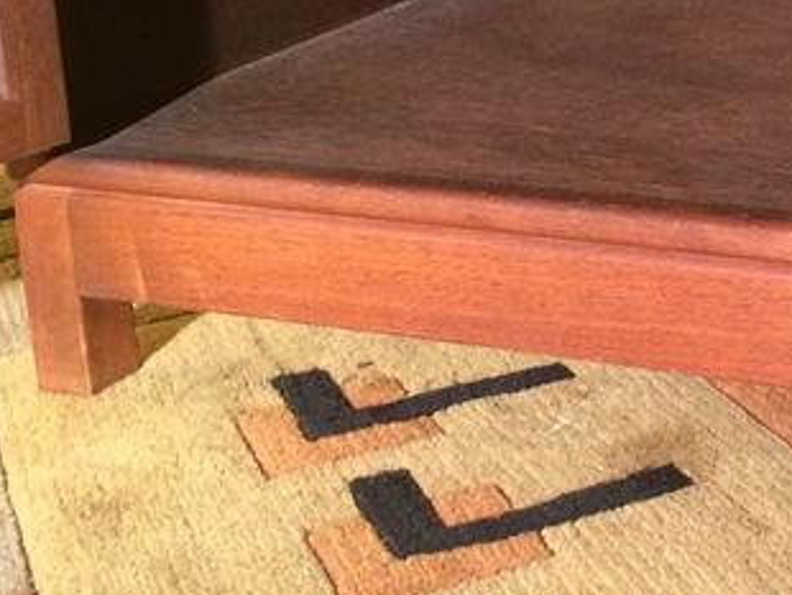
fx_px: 1992
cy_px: -60
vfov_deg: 16.5
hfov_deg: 21.6
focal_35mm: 87
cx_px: 815
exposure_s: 1/30
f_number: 2.2
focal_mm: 4.12
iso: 250
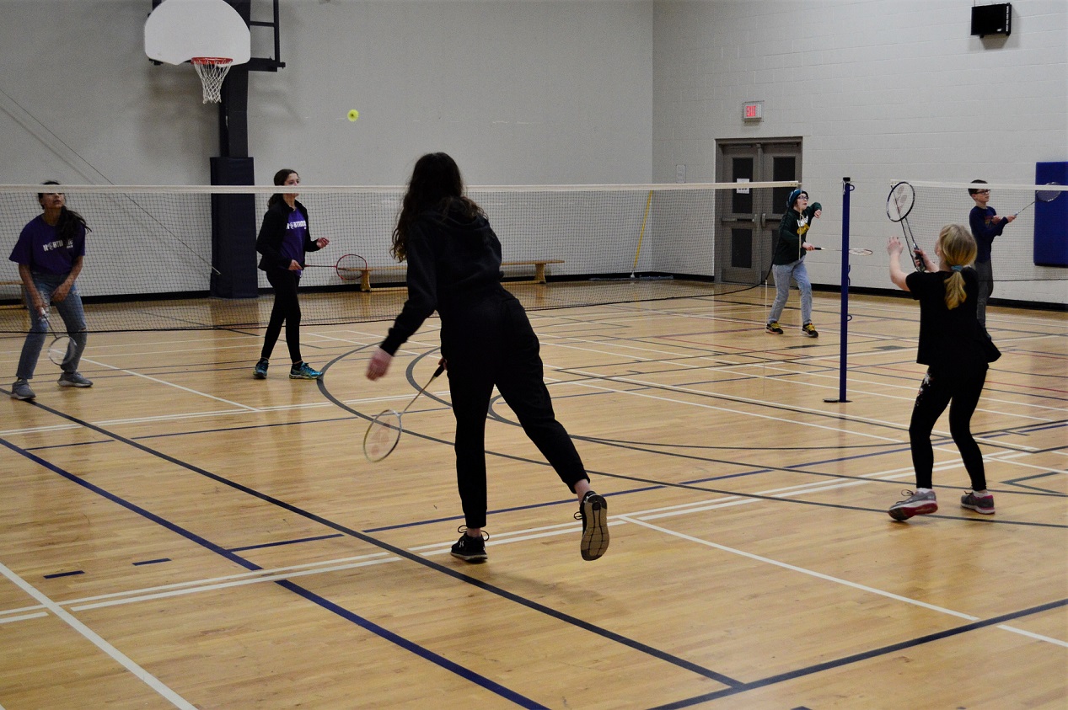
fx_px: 1067
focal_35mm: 36
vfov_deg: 36.8
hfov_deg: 53.2
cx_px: 534
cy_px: 355
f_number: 4
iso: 900
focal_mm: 24
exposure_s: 1/125
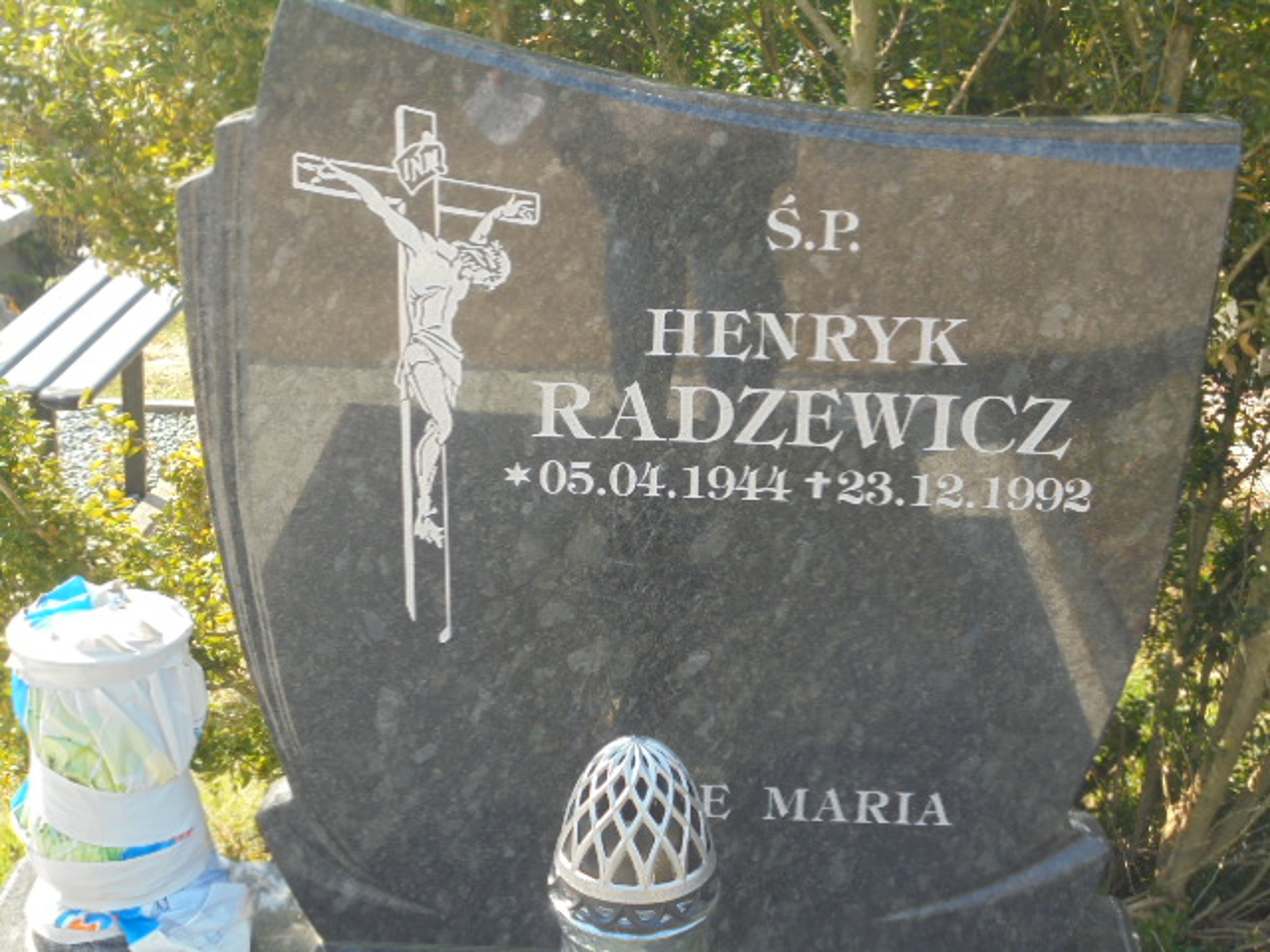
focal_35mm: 56
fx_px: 2055
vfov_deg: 26.1
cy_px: 476
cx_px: 635
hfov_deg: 34.3
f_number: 5.2
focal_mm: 10.1
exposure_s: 1/80
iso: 100
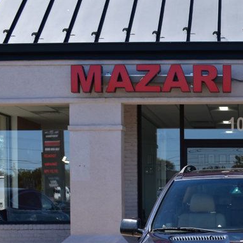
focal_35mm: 82
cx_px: 268
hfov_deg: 20.2
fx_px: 651
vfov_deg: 20.8
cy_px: 211
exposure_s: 1/320
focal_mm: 24
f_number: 11
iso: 400
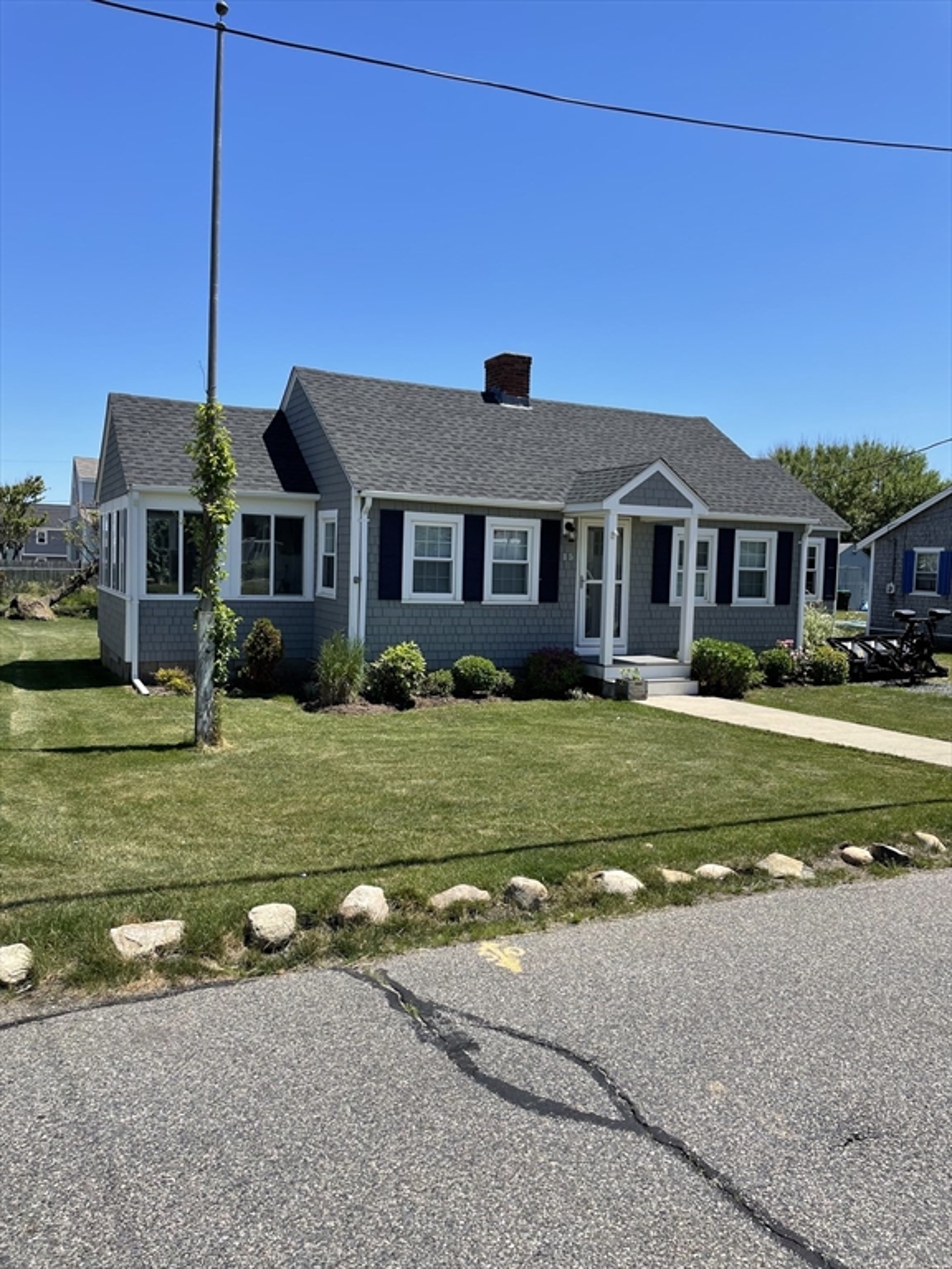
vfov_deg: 67.3
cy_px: 634
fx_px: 953
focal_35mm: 26
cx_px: 476
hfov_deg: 53.1
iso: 32
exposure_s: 1/3125
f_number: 1.6
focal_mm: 4.2
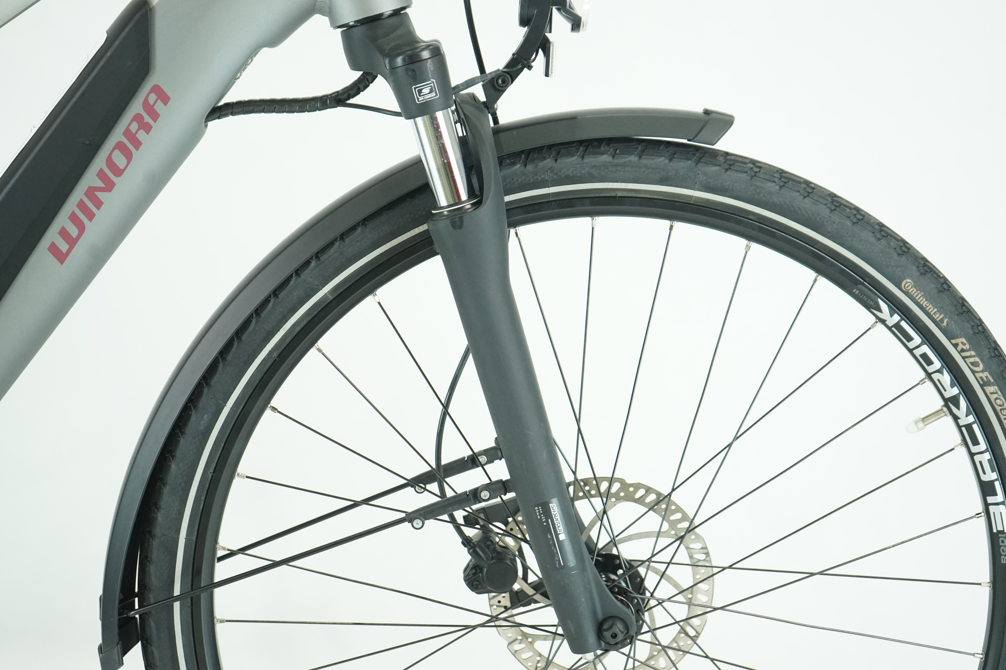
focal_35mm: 61
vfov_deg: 22.3
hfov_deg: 32.9
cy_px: 335
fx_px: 1704
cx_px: 503
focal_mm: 61
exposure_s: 1/200
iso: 2500
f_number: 5.6
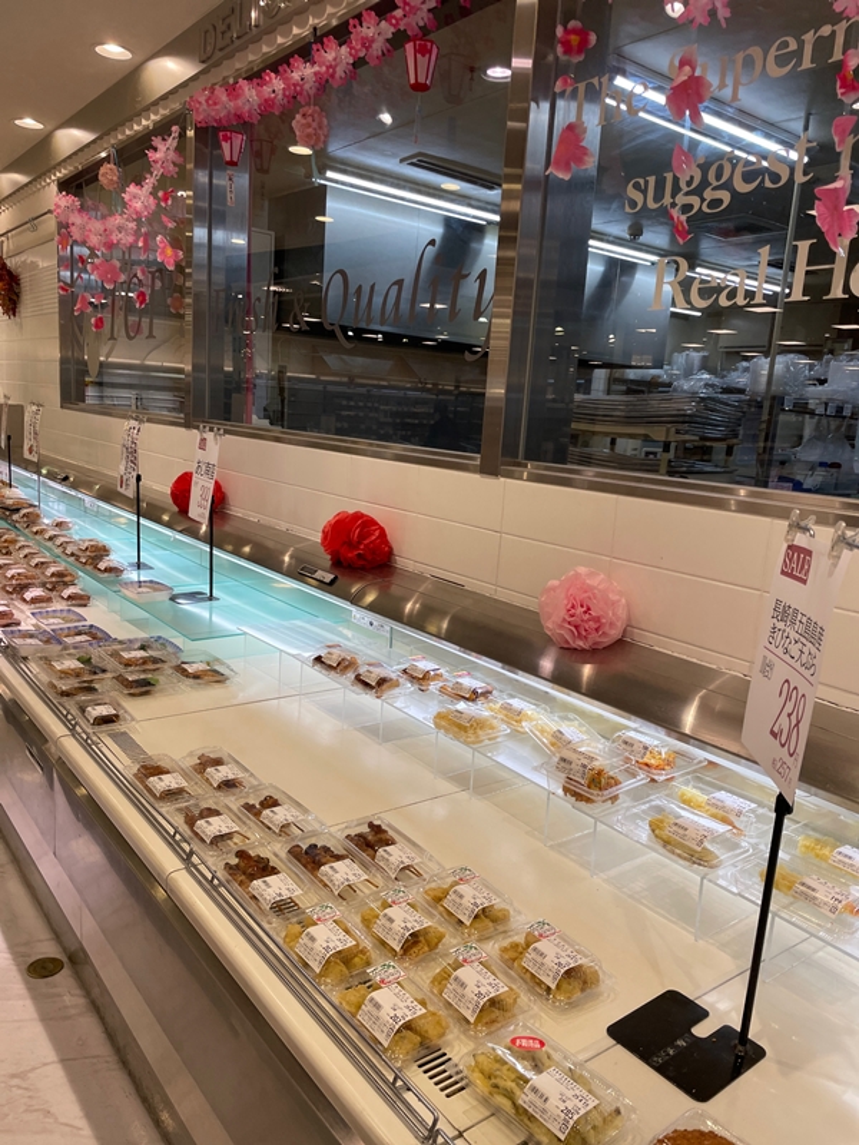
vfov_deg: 67.3
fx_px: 860
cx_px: 430
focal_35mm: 26
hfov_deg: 53.1
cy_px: 572
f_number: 1.6
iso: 32
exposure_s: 1/239
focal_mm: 4.2
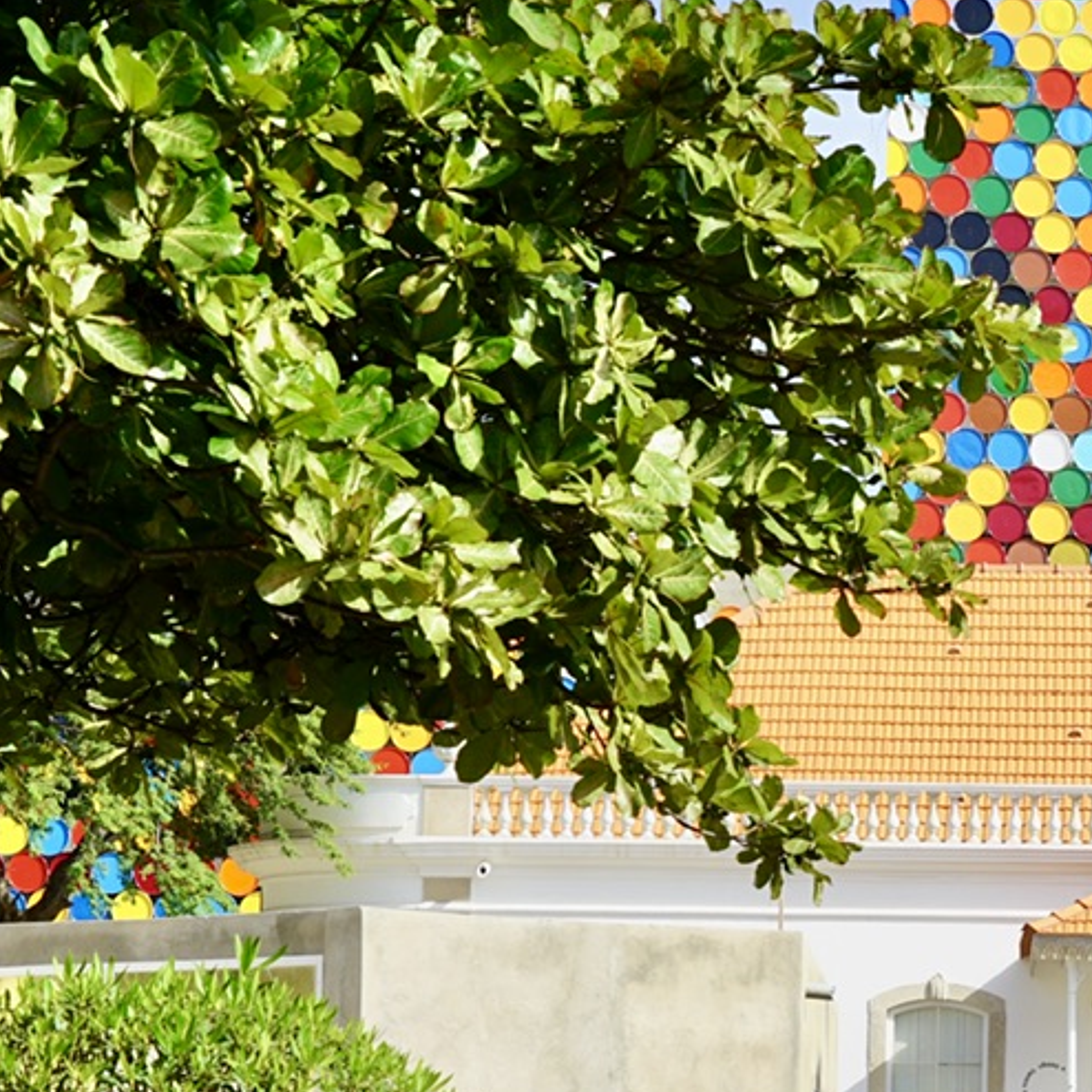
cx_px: 1271
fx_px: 6531
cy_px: 795
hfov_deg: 9.4
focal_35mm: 183
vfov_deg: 9.5
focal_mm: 83
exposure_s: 1/125
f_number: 10
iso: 100
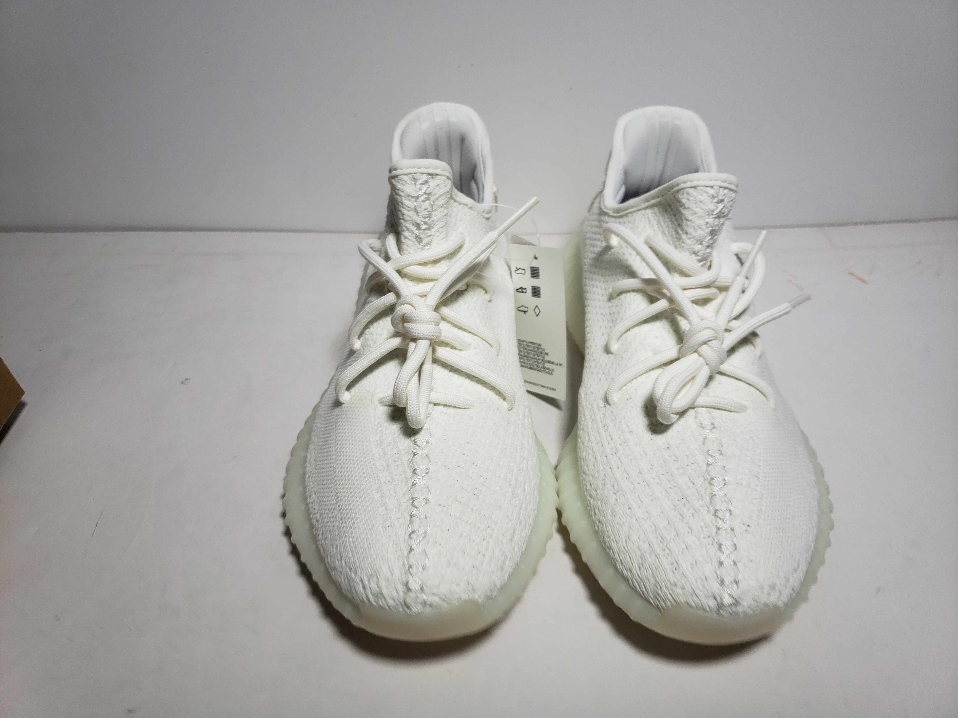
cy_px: 359
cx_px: 479
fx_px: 720
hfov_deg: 67.3
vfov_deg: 53.1
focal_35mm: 26
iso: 50
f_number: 1.5
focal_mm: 4.3
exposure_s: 1/386
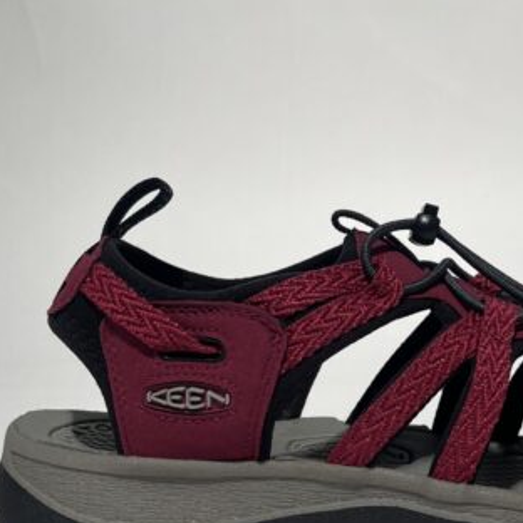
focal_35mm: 59
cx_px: 416
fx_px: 1009
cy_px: 278
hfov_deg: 28.5
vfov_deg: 29.1
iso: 50
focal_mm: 5.1
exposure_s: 1/611
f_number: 1.6
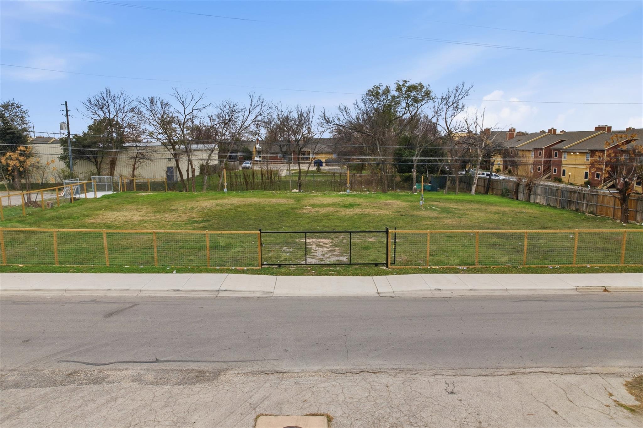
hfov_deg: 78.6
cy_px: 214
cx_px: 322
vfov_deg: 57.2
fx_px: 393
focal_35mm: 22
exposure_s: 1/50
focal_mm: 8.4
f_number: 2.8
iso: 100
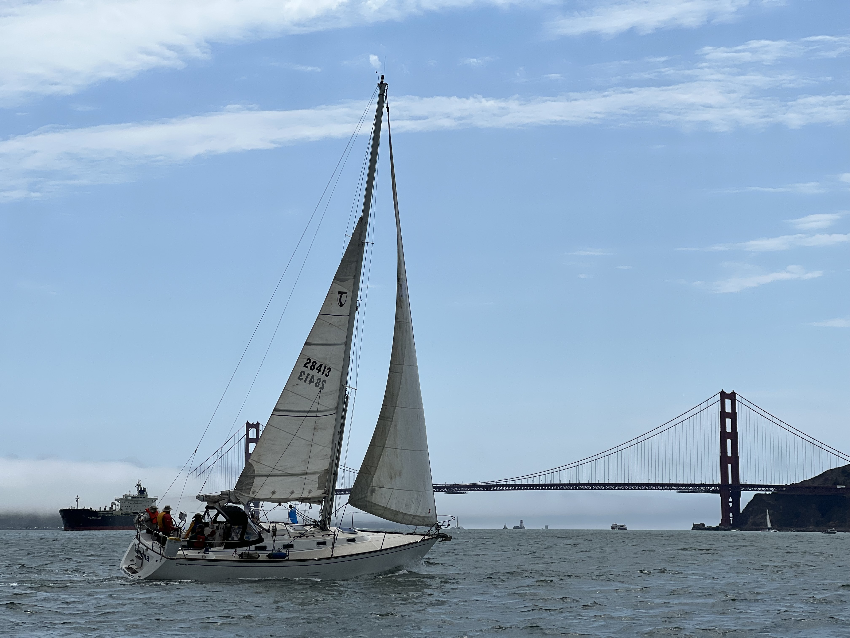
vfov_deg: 19.1
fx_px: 1891
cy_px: 319
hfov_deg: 25.3
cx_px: 425
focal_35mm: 77
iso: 25
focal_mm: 9
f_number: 2.8
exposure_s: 1/2801
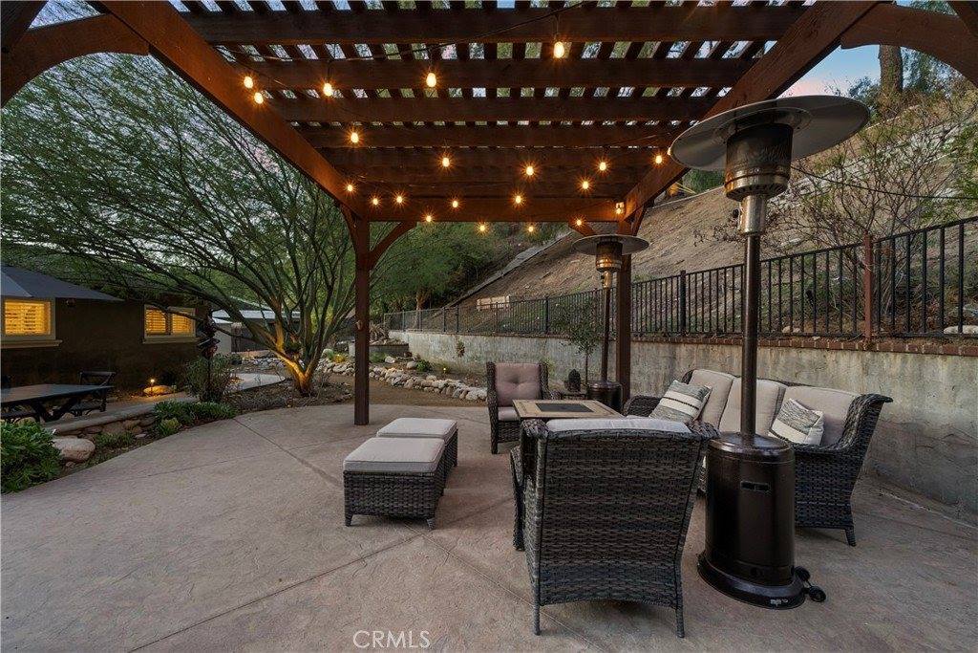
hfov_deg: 104.2
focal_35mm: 14
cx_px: 489
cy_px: 326
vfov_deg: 81.2
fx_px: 380
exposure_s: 1
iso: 250
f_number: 9
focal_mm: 14
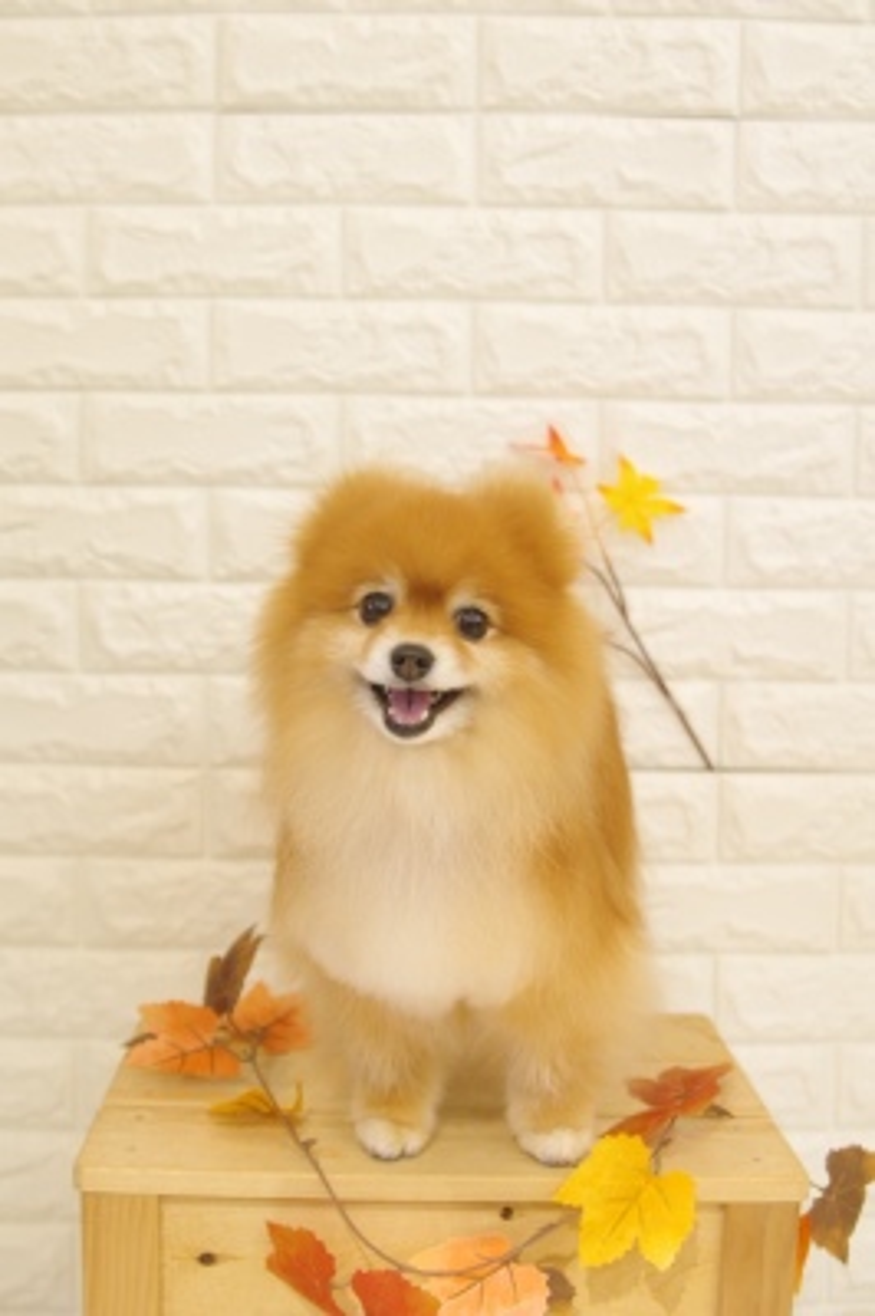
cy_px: 658
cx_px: 438
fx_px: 1534
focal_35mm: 42
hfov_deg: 31.8
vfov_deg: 46.4
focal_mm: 28
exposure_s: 1/80
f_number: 2.8
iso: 640
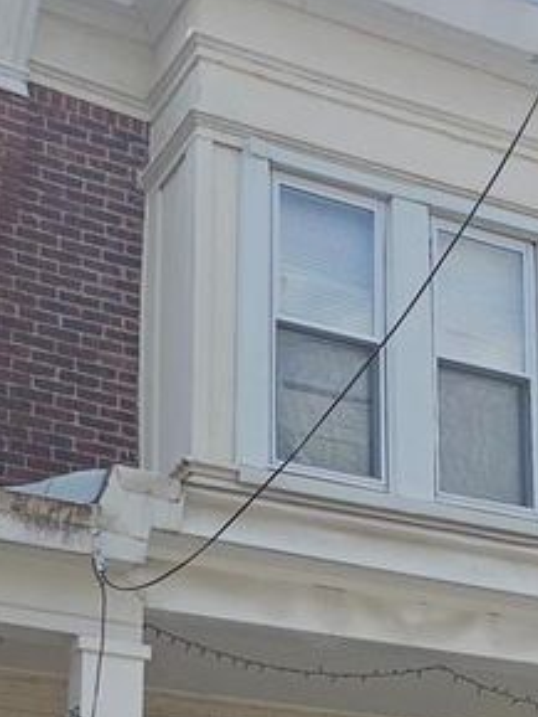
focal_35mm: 53
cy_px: 644
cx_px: 451
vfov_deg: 34.2
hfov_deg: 26.9
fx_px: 1097
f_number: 1.7
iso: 10
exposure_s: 1/1000
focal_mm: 6.3
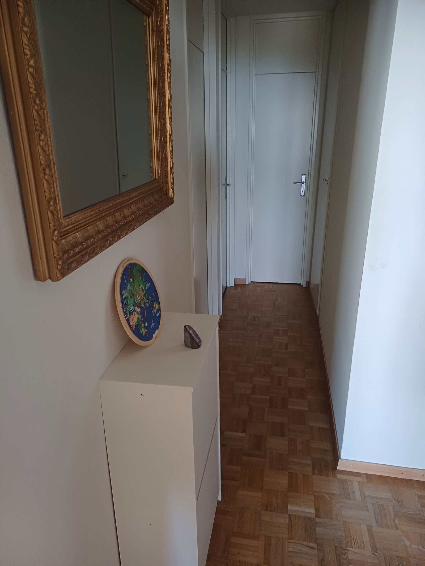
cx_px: 212
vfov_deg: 69.4
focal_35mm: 25
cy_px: 283
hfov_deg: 54.9
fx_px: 409
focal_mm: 4.65
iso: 400
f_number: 1.8
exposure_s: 1/50
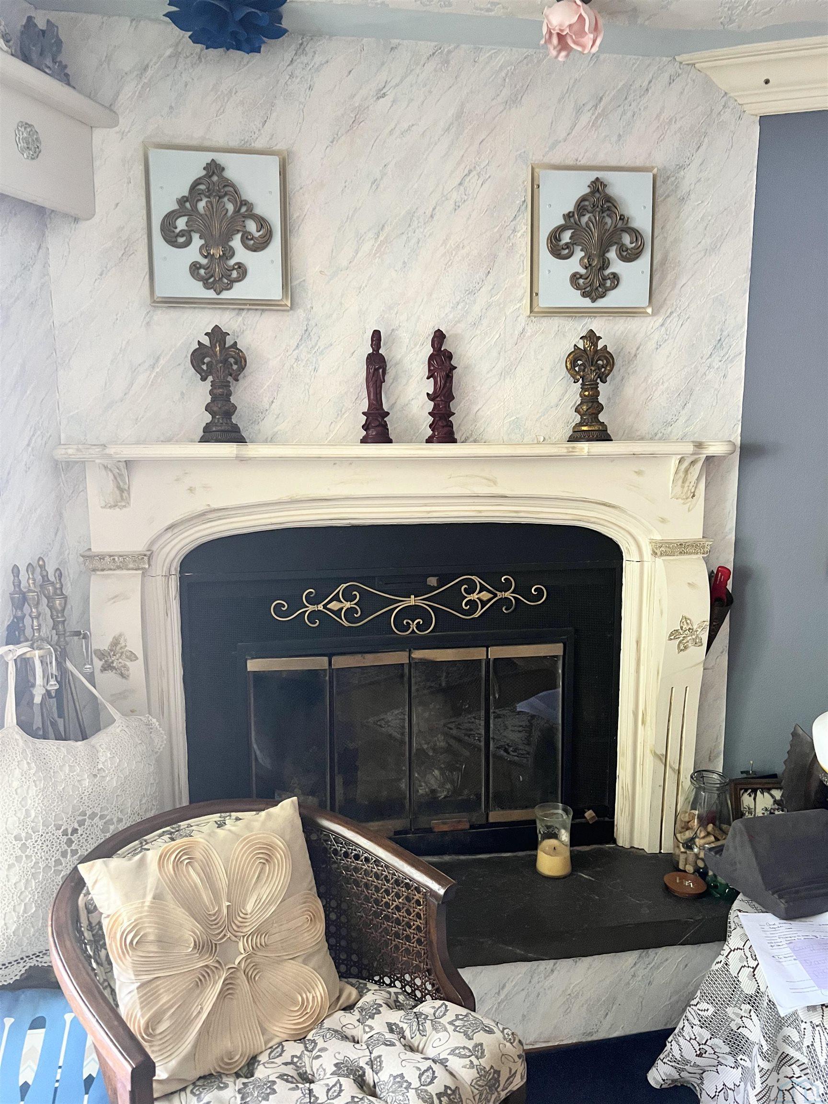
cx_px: 414
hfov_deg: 53.1
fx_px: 829
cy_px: 552
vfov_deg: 67.3
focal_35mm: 26
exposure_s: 1/60
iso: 500
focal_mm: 5.7
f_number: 1.5
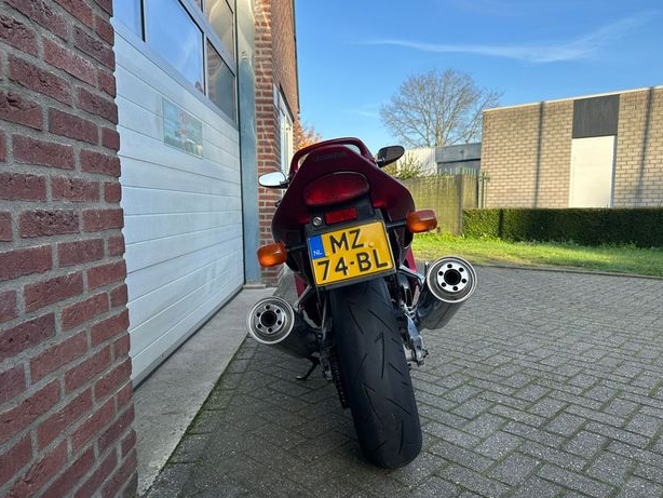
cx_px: 341
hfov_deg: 69.4
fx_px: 479
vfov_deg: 54.9
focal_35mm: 25
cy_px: 258
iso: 80
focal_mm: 6.86
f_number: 1.78
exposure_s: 1/1241
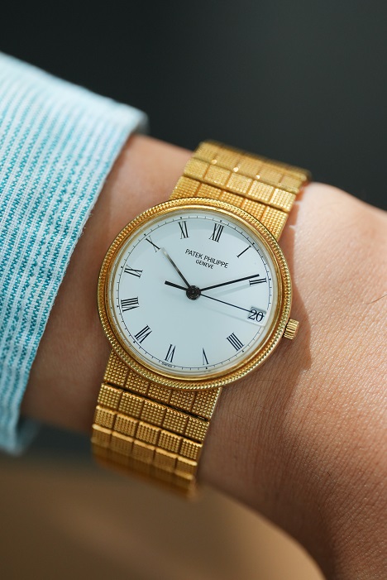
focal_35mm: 105
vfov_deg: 19.4
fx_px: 1691
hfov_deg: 13.1
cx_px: 194
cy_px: 290
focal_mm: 105
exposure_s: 1/250
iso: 1000
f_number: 2.8
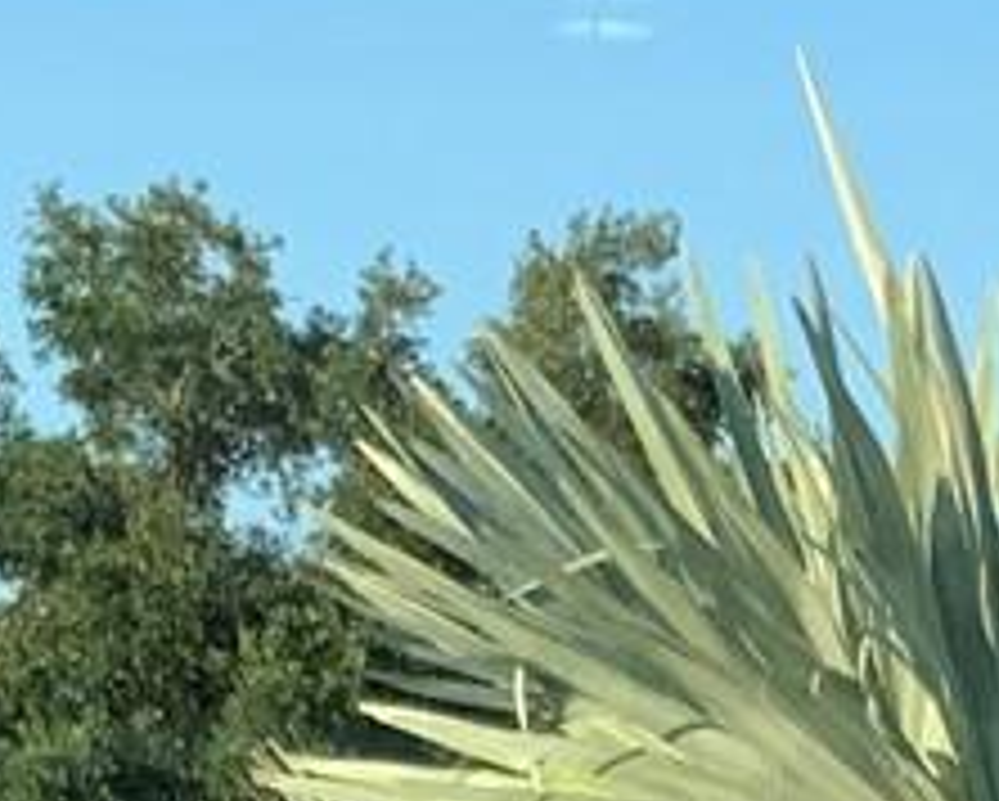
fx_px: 6037
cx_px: 1336
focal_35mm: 204
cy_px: 1629
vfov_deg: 7.3
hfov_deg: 9.3
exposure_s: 1/842
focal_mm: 3
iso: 16
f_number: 1.8
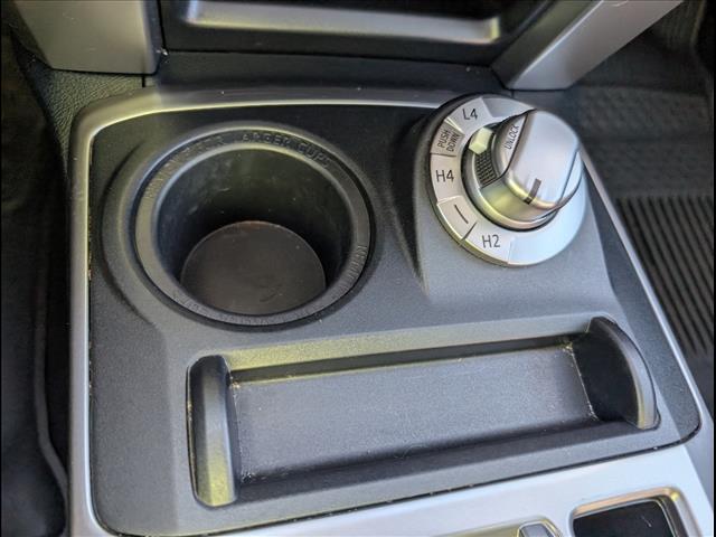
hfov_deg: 71.6
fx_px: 496
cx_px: 358
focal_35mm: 24
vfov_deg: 56.8
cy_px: 268
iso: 375
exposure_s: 1/312
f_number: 1.68
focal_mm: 6.9
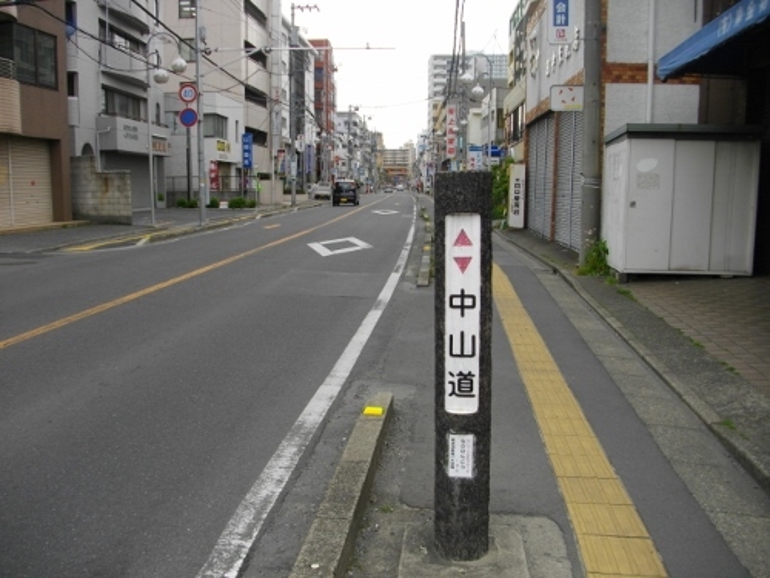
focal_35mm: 32
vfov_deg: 44.2
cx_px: 385
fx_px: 712
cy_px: 289
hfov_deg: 56.8
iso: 100
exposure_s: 1/320
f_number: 2.9
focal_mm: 5.7
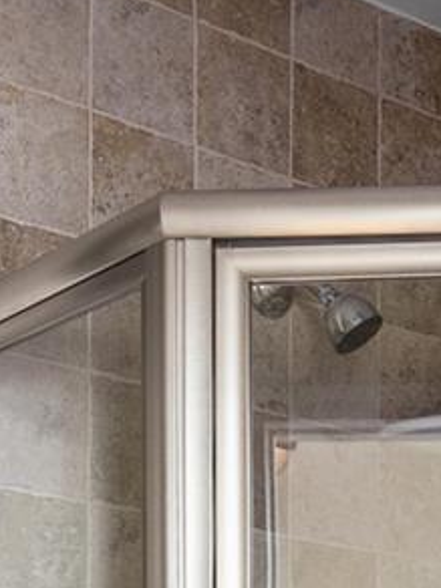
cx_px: 286
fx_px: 1716
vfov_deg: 17.8
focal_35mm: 101
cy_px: 836
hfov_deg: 14.6
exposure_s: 1/1.25
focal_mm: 15
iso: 320
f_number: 7.1
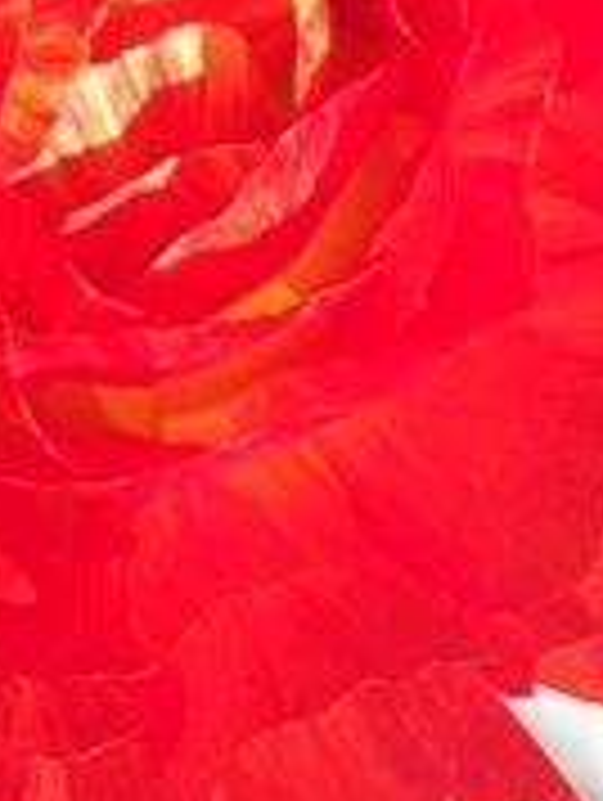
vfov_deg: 17.7
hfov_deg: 14.0
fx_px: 2410
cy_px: -230
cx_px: -36
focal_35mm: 104
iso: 32
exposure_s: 1/760
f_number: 2.2
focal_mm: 4.15
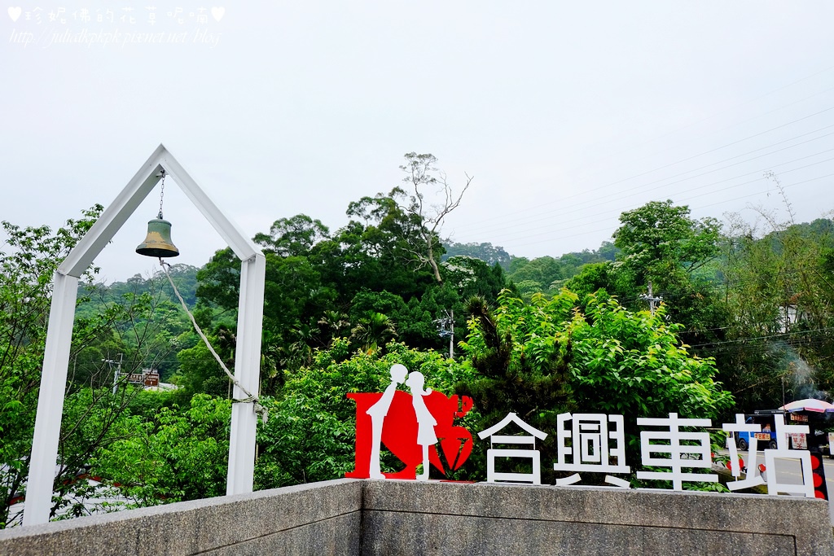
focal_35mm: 29
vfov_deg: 45.0
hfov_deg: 63.7
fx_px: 672
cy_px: 278
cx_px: 417
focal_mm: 19.2
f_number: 3.8
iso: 400
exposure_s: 1/1600
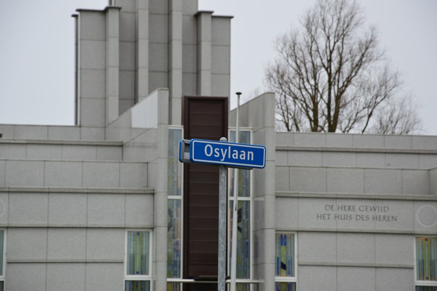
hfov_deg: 13.1
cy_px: 146
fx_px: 1910
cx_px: 218
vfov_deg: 8.7
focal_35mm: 158
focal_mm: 105
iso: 400
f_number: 7.1
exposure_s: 1/200
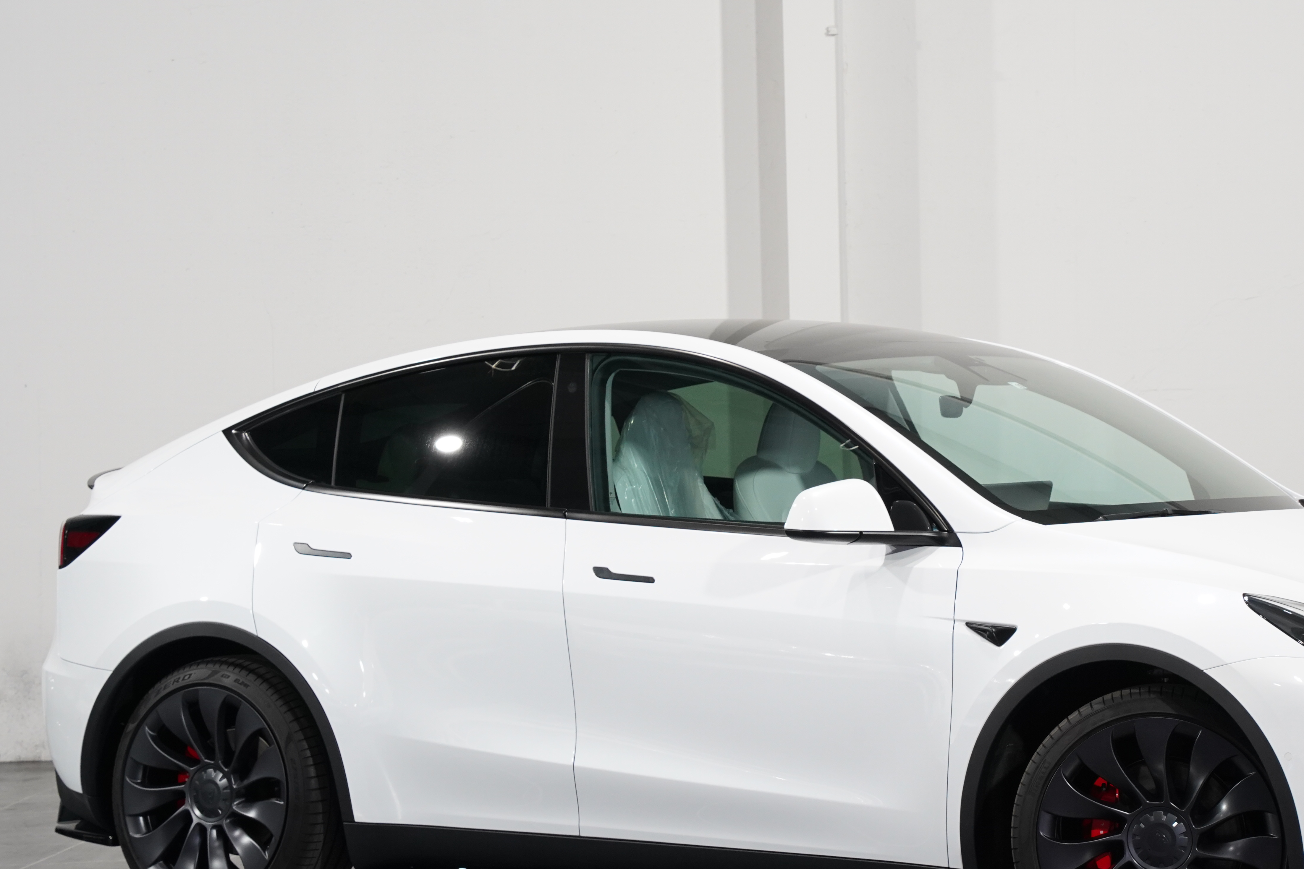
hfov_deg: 17.4
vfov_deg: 11.7
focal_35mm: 117
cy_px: 432
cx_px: 884
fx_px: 4238
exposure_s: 1/20
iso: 1250
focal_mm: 86
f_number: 10
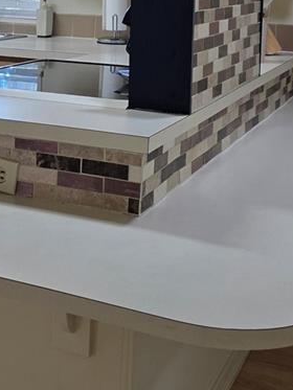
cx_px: -7
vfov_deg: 25.7
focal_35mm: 74
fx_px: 835
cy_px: 55
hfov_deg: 19.3
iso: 125
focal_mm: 6.3
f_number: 1.7
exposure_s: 1/120
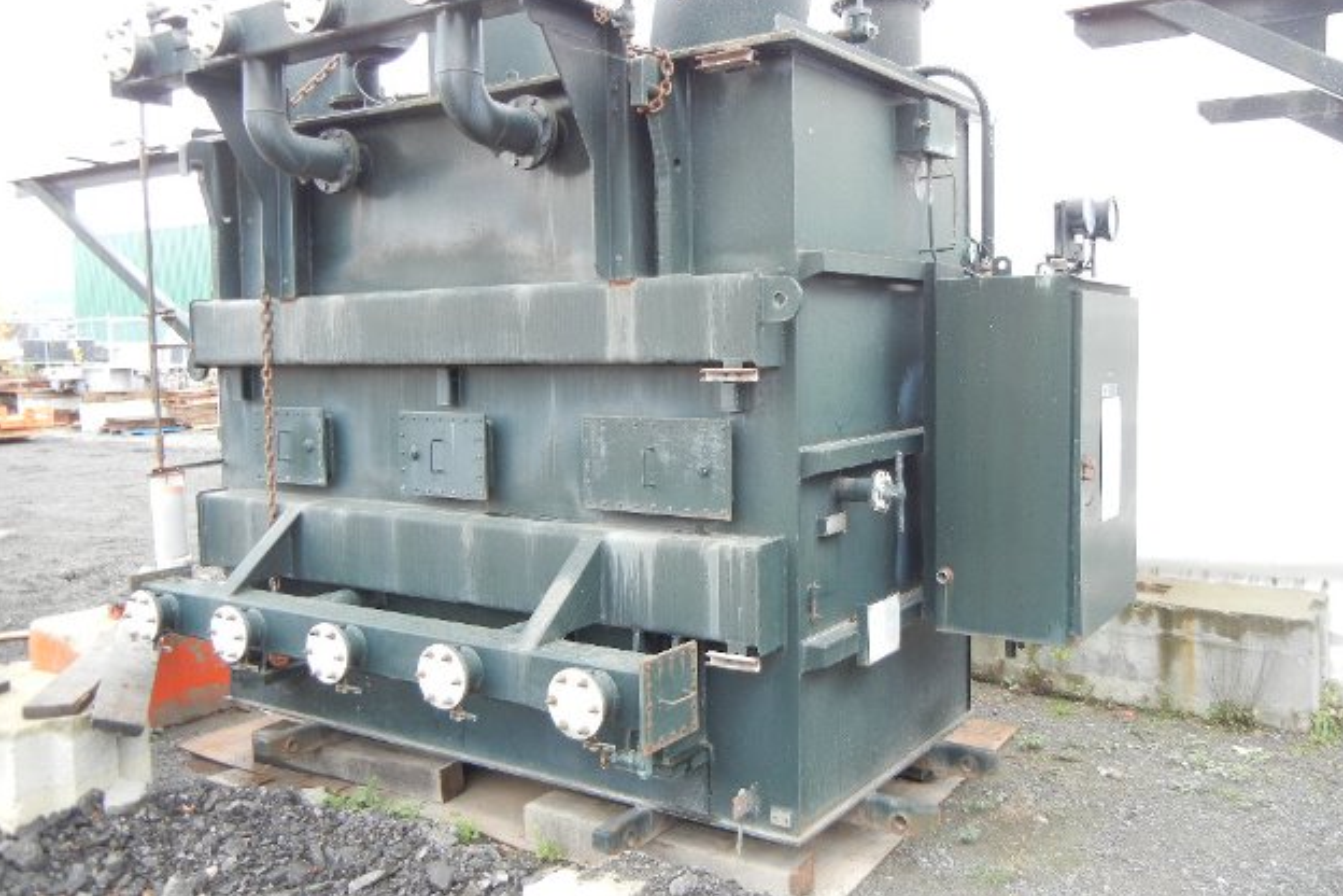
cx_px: 678
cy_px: 418
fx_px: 1194
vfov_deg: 41.1
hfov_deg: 58.7
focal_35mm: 32
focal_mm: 5.4
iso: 185
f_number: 3.5
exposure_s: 1/30
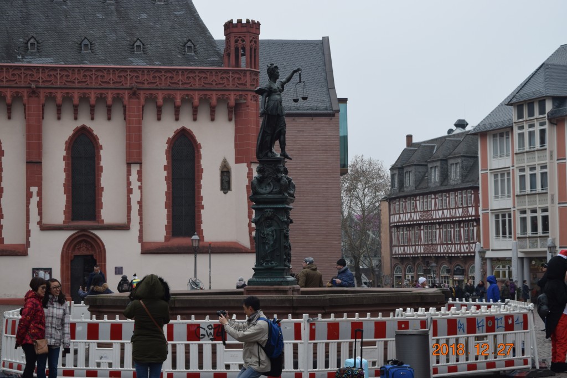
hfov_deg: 26.0
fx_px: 1228
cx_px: 284
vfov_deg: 17.5
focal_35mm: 78
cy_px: 189
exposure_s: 1/200
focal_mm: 52
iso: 400
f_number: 7.1
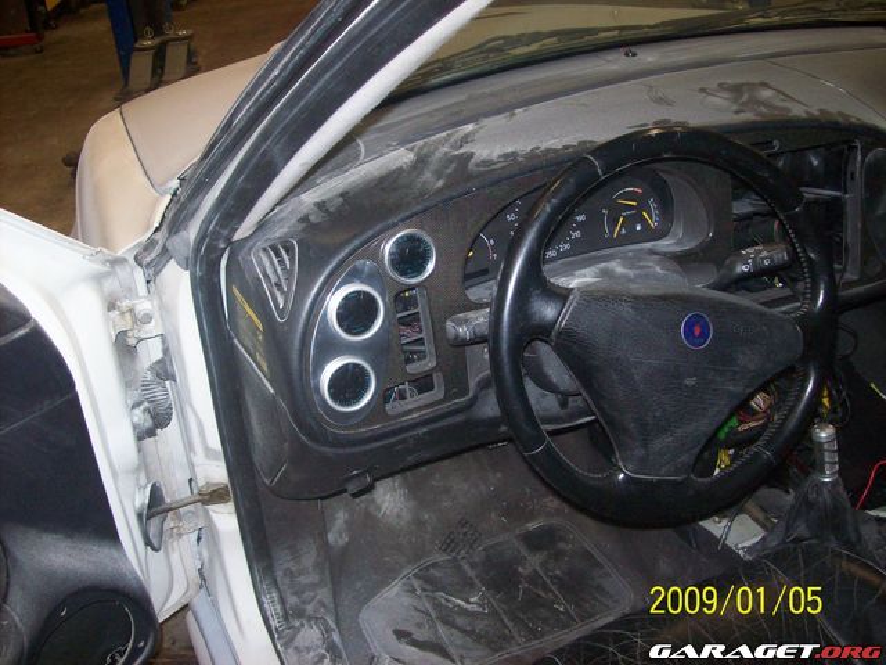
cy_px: 332
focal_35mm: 36
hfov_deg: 51.4
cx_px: 443
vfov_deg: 39.7
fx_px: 921
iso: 200
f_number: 2.7
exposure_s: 1/64
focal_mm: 6
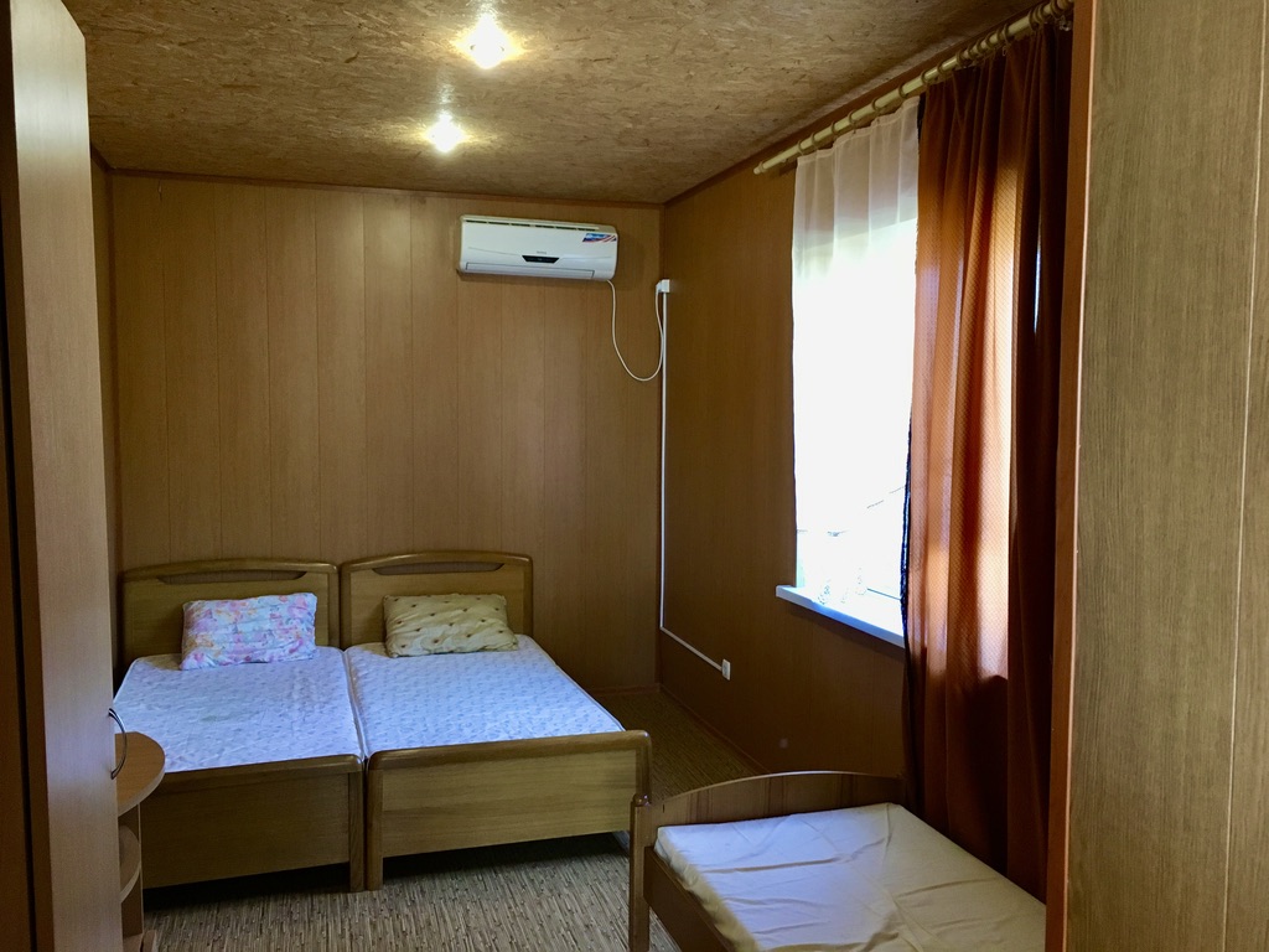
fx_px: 1063
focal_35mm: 29
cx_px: 634
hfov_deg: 61.7
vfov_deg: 48.2
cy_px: 476
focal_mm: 4.15
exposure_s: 1/33
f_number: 2.2
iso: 160
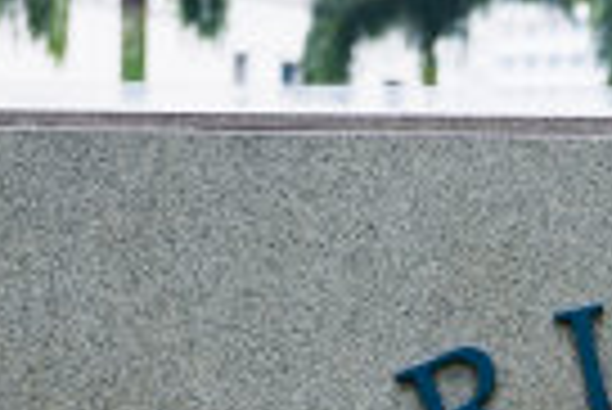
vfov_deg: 4.9
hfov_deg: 7.3
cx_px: 846
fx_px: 4748
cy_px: 845
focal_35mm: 279
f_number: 4
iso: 250
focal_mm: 62
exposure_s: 1/125
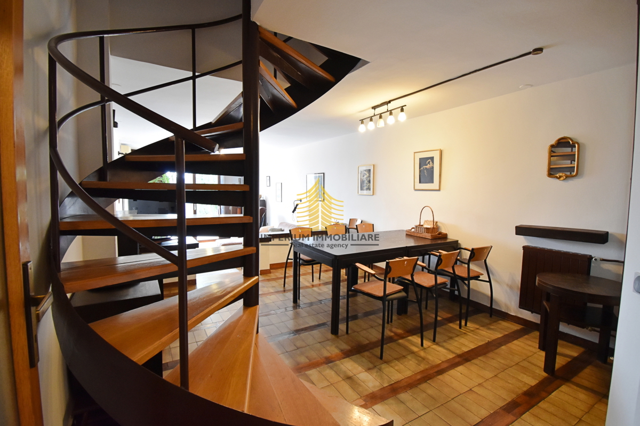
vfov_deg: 77.3
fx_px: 267
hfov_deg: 100.4
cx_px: 320
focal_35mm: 15
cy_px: 213
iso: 1100
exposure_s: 1/30
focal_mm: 10
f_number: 4.5
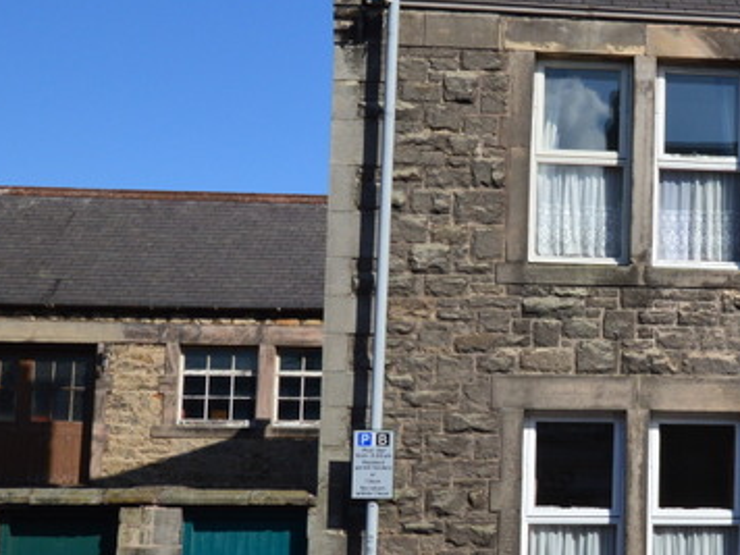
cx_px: 779
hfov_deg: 22.9
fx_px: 1732
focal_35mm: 81
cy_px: 317
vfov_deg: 18.2
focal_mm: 20
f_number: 11
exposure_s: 1/500
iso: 360
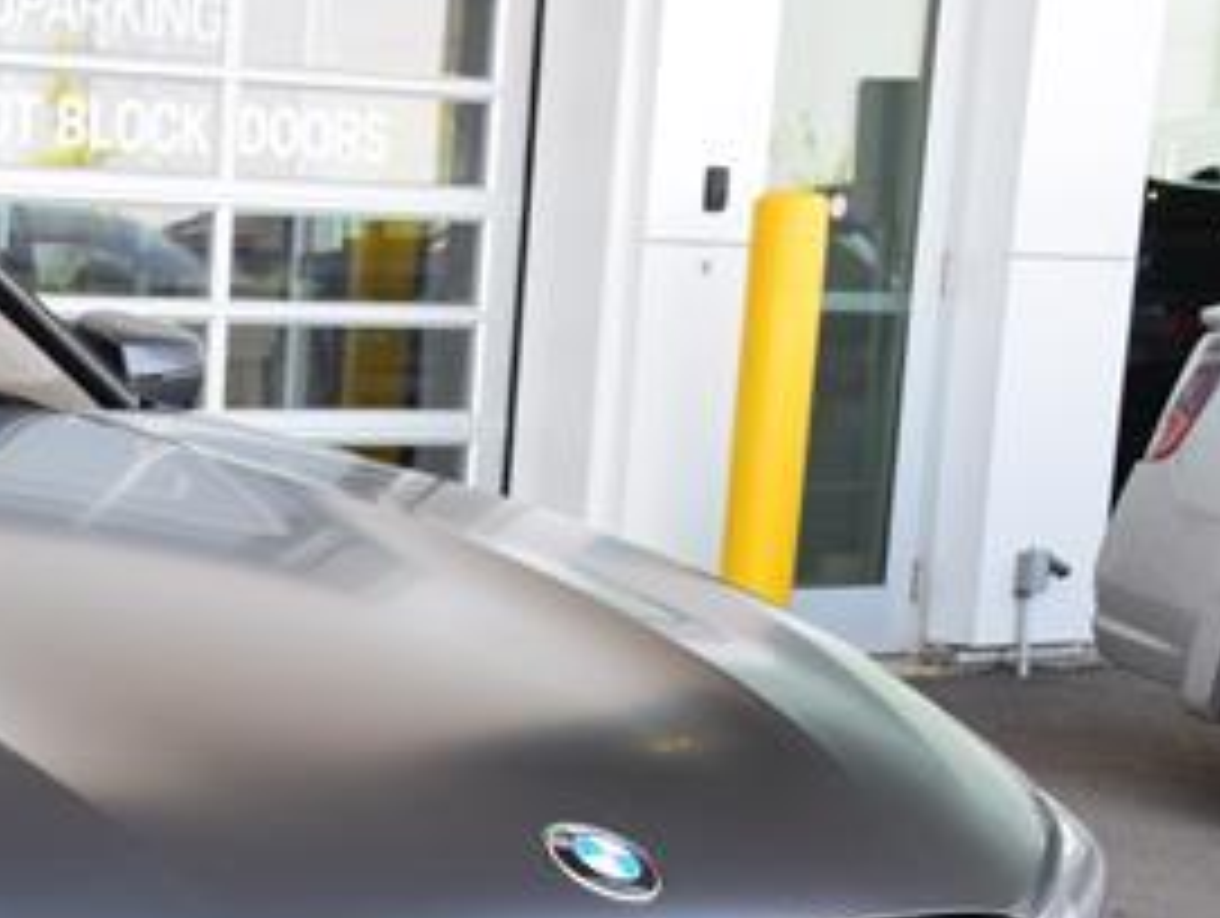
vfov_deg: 14.2
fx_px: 3600
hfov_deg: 17.9
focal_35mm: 102
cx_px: -414
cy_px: 1015
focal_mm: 24
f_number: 9
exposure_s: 1/100
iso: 400
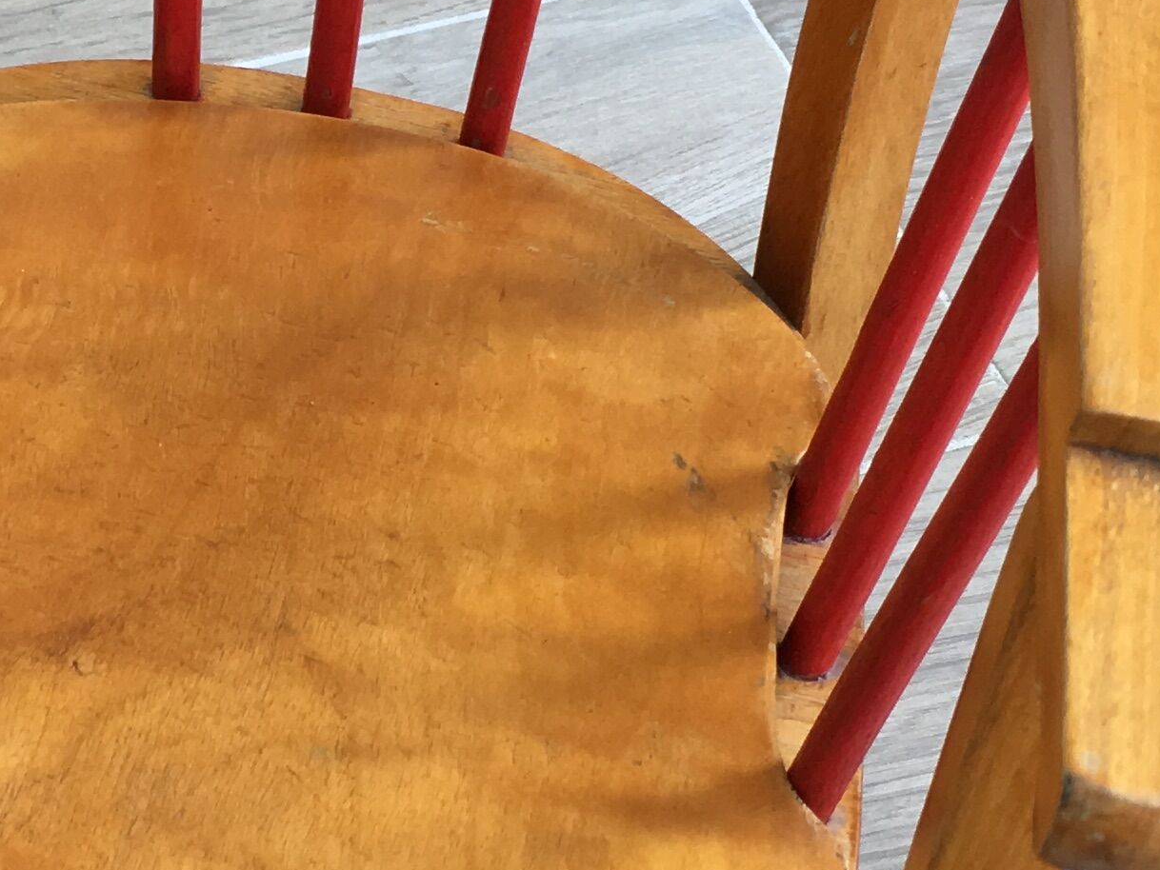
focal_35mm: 96
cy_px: 542
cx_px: 136
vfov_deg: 15.4
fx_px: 3218
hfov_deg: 20.1
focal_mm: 4.15
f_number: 2.2
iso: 32
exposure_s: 1/100
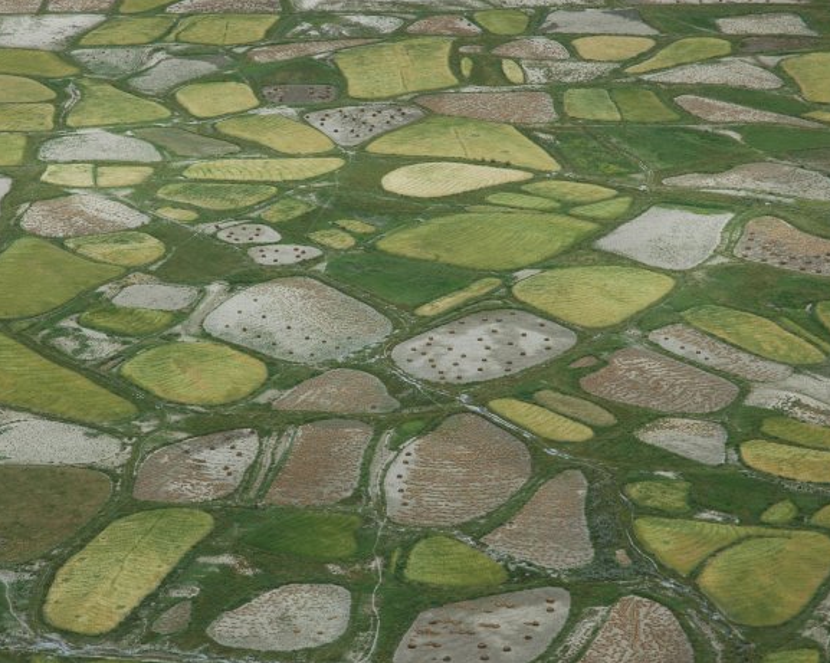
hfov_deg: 15.6
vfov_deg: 12.5
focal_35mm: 123
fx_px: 3020
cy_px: 344
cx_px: 351
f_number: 9
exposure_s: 1/320
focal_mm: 70
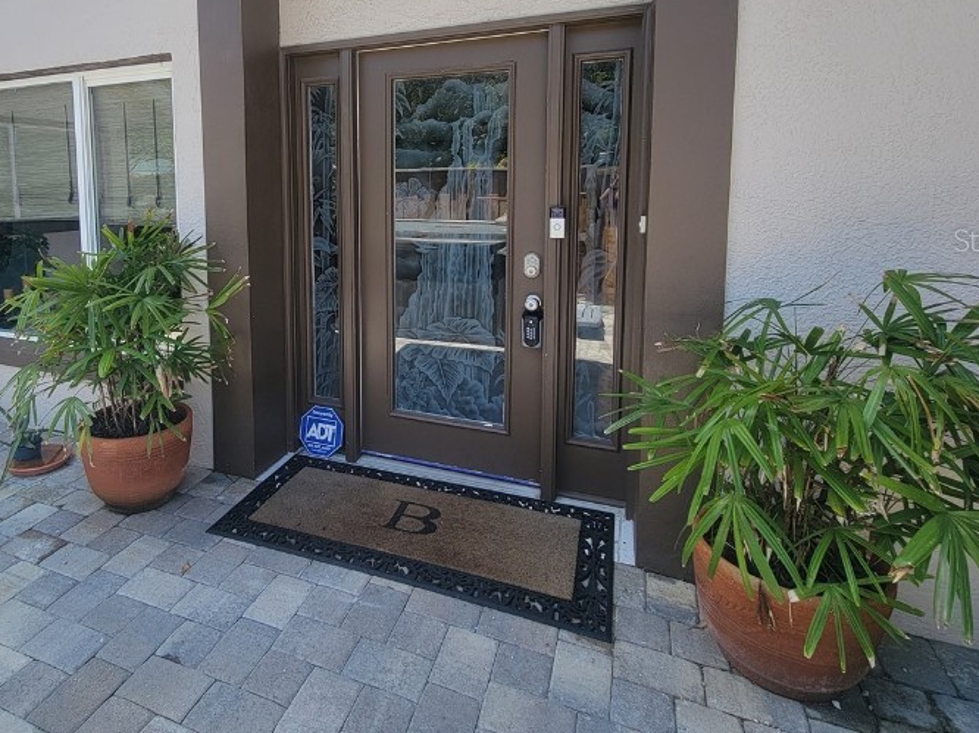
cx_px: 340
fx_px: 565
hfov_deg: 79.5
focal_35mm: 20
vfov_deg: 64.1
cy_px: 239
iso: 50
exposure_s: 1/322
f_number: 2.2
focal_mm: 2.2
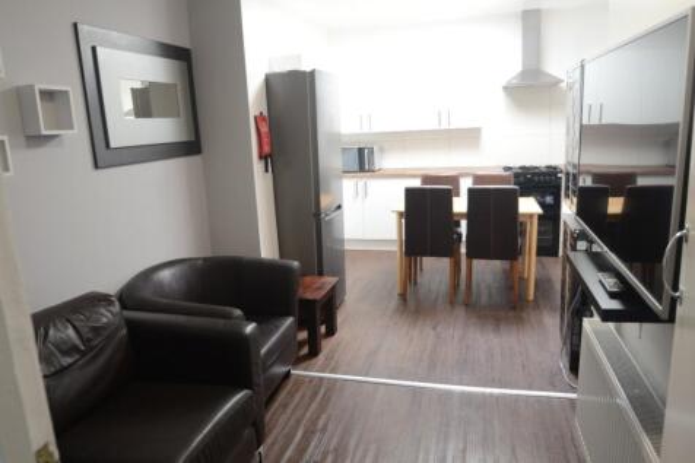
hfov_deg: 77.3
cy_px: 232
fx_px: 434
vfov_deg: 56.1
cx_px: 348
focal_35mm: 22
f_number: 4
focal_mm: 15
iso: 400
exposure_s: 1/20
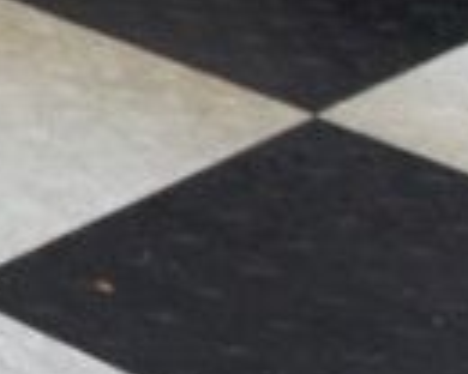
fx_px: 3061
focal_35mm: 221
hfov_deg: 7.1
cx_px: -1267
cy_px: -74
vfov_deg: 6.9
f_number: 4
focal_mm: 20
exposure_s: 1/80
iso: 800
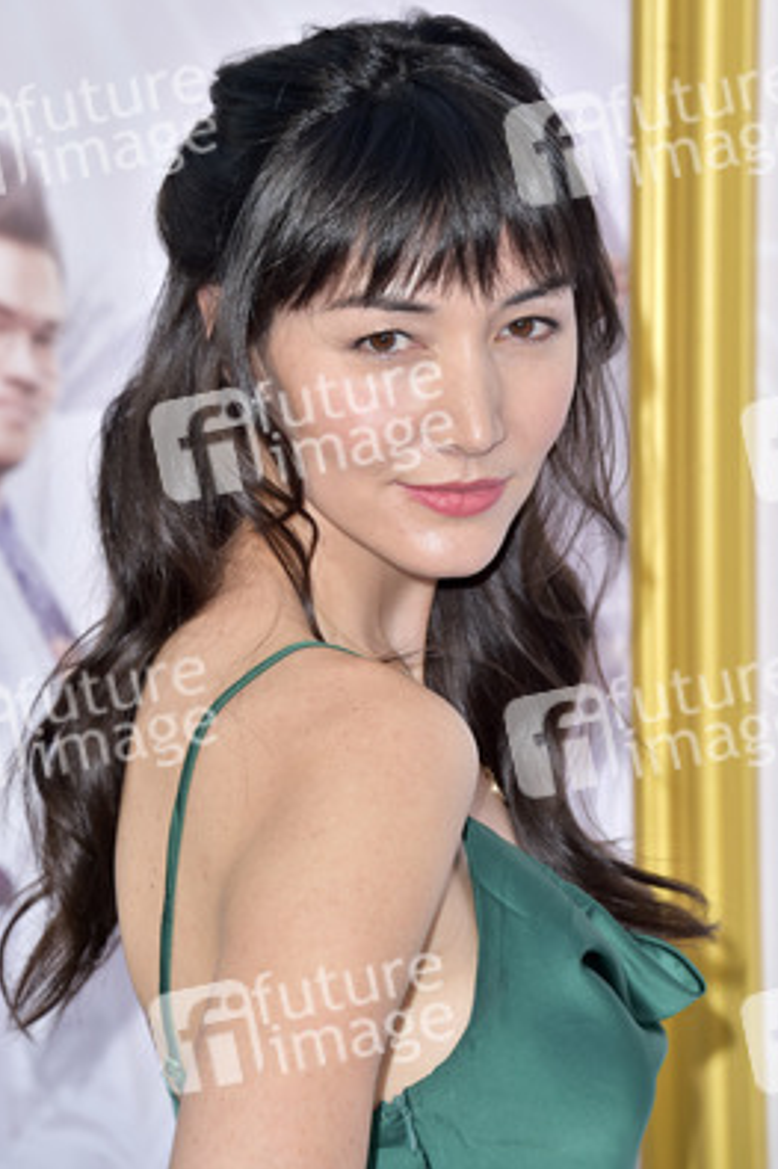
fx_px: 4931
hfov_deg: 9.0
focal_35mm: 152
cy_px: 580
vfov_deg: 13.5
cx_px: 389
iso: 320
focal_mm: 150
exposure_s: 1/250
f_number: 7.1
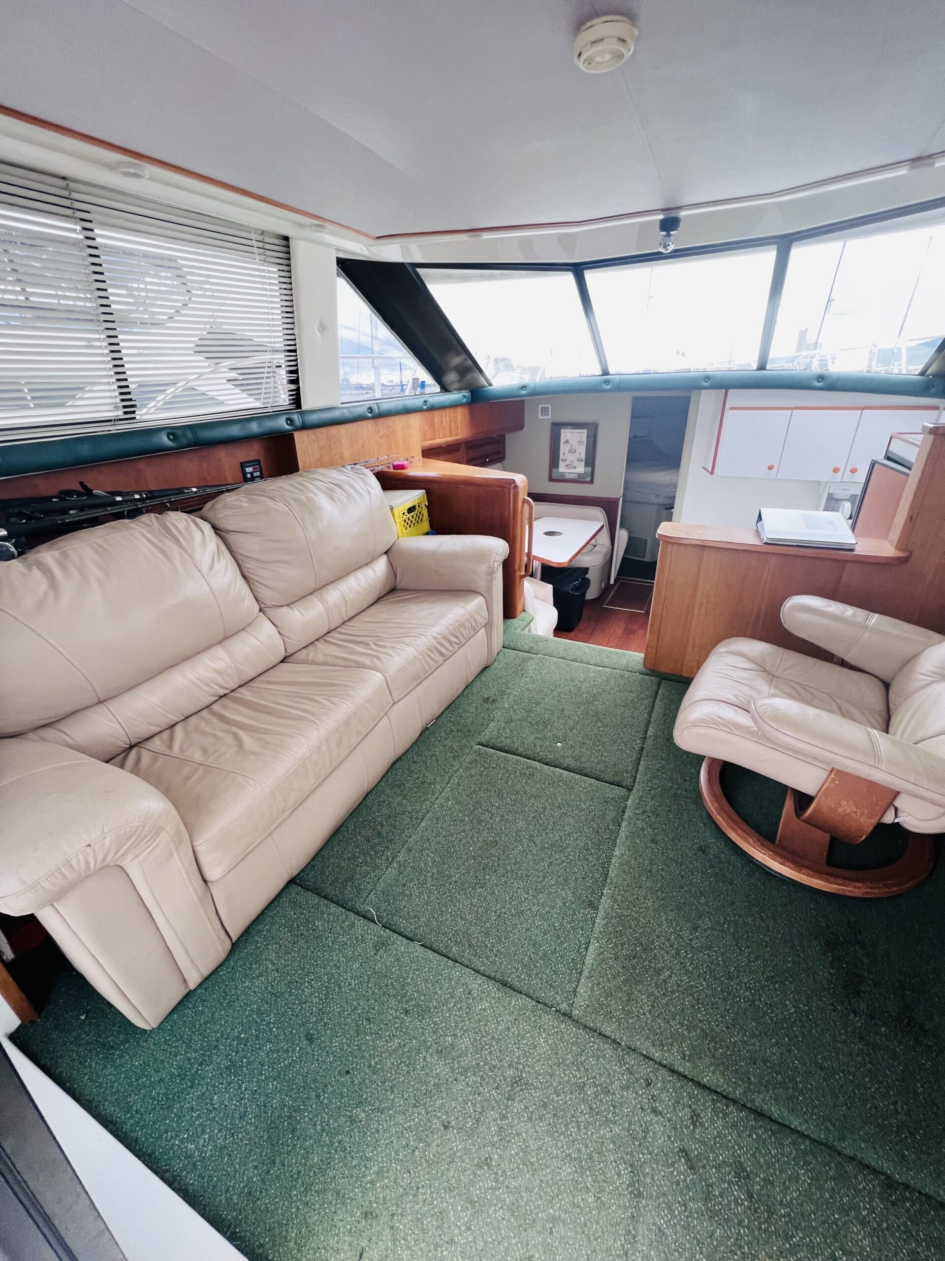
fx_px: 473
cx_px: 472
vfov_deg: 106.2
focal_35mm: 13
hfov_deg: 89.9
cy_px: 630
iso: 125
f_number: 1.8
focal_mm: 1.57
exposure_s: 1/99
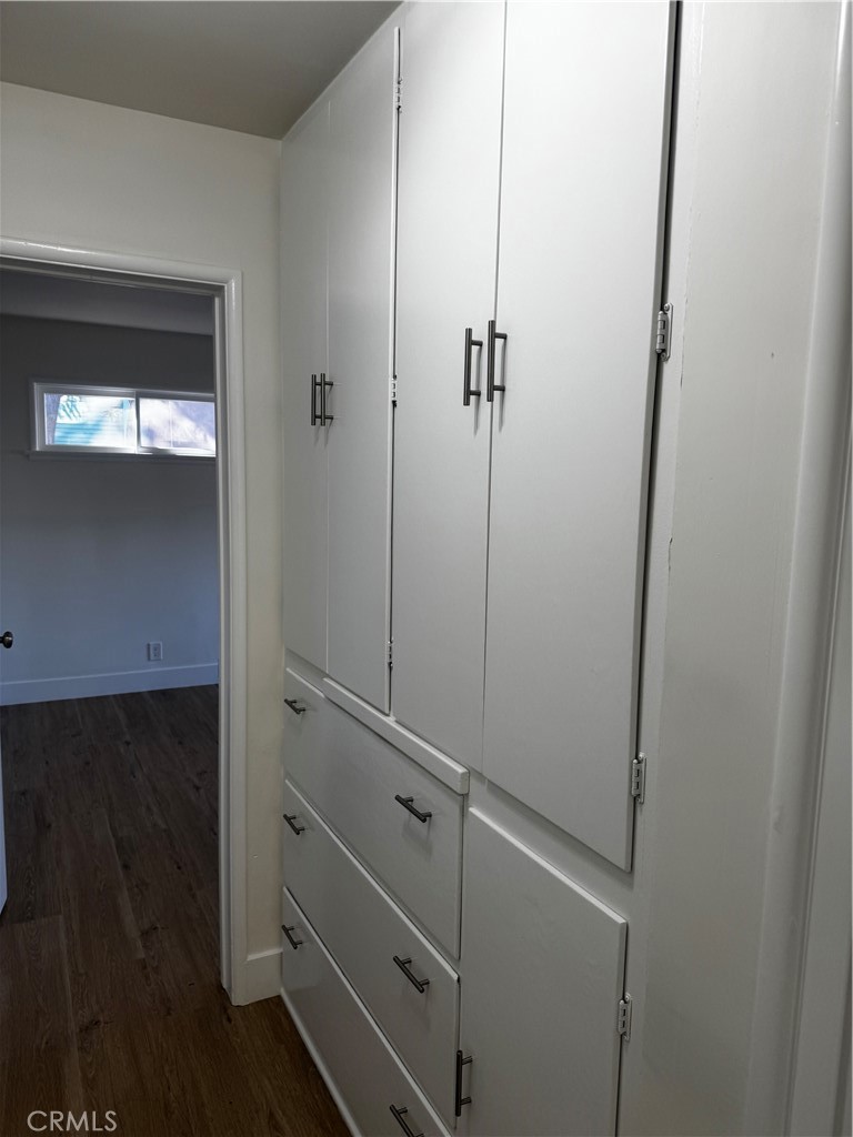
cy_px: 568
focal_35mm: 24
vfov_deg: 71.6
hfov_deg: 56.8
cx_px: 426
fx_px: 789
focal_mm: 6.76
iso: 80
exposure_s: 1/120
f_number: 1.78
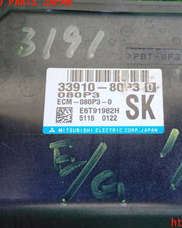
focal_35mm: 40
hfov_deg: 36.6
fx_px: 269
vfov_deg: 45.8
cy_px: 113
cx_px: 133
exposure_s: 1/60
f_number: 2.3
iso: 500
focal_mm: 5.4
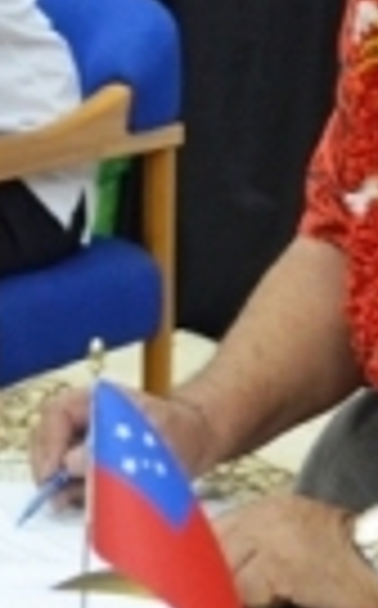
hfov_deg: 9.9
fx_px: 2183
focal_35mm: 132
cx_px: 153
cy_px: 196
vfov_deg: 15.8
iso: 1600
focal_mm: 26
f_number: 4.2
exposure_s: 1/80
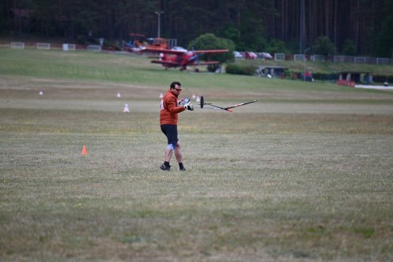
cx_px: 196
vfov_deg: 3.4
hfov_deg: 5.2
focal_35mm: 400
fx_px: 4369
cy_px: 131
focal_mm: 400
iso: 320
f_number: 6.3
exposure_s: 1/640
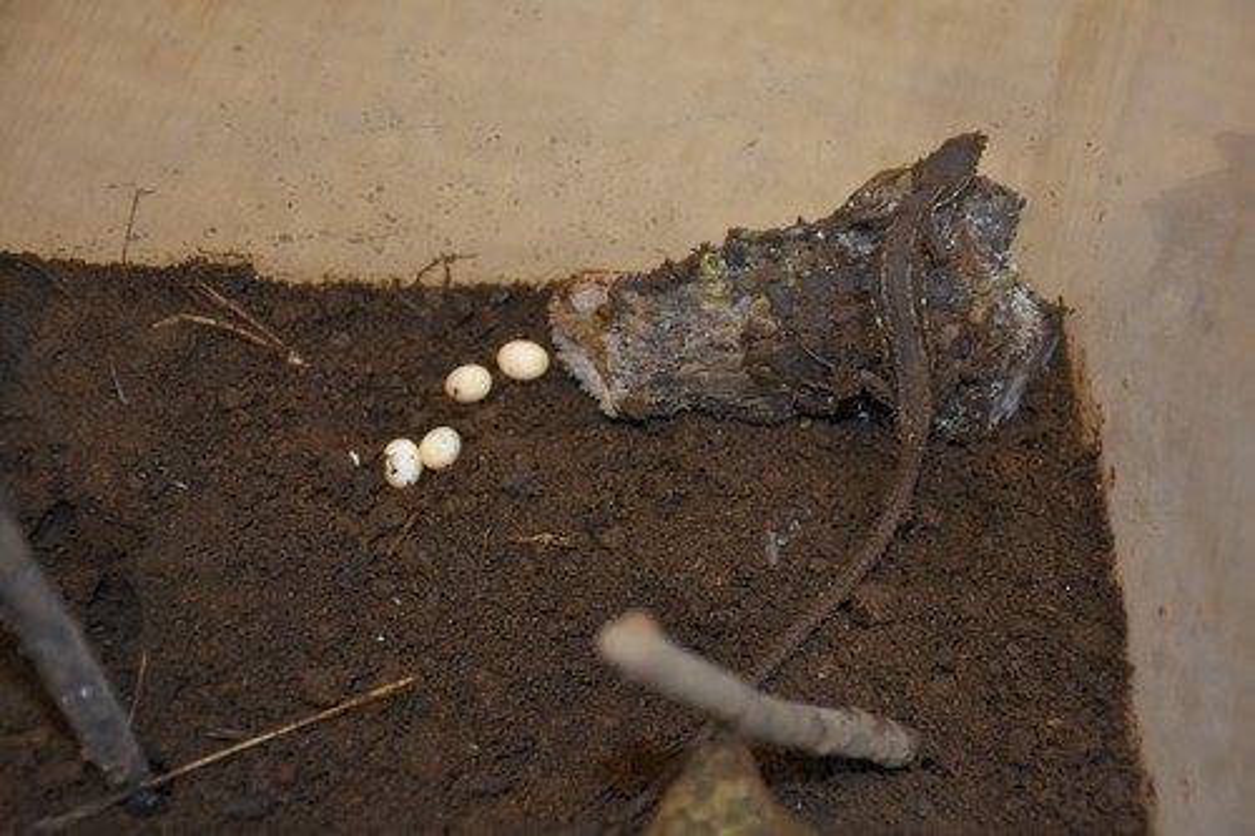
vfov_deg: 14.7
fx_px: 3241
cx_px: 628
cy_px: 418
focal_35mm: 93
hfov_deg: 21.9
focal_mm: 62
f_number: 5
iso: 500
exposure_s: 1/60
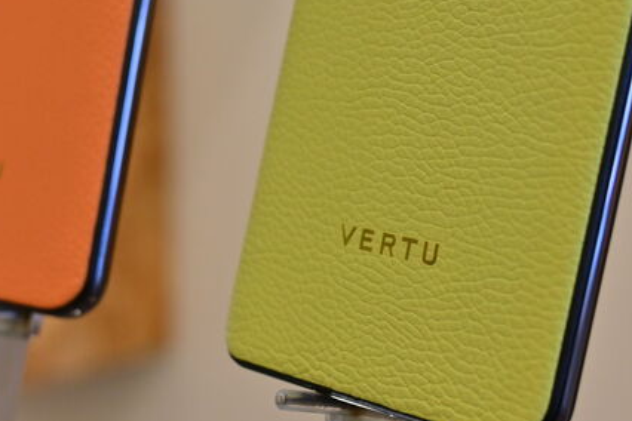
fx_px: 1557
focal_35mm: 89
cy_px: 201
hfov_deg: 22.9
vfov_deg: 15.4
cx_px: 292
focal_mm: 41
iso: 720
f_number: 5.6
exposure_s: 1/60
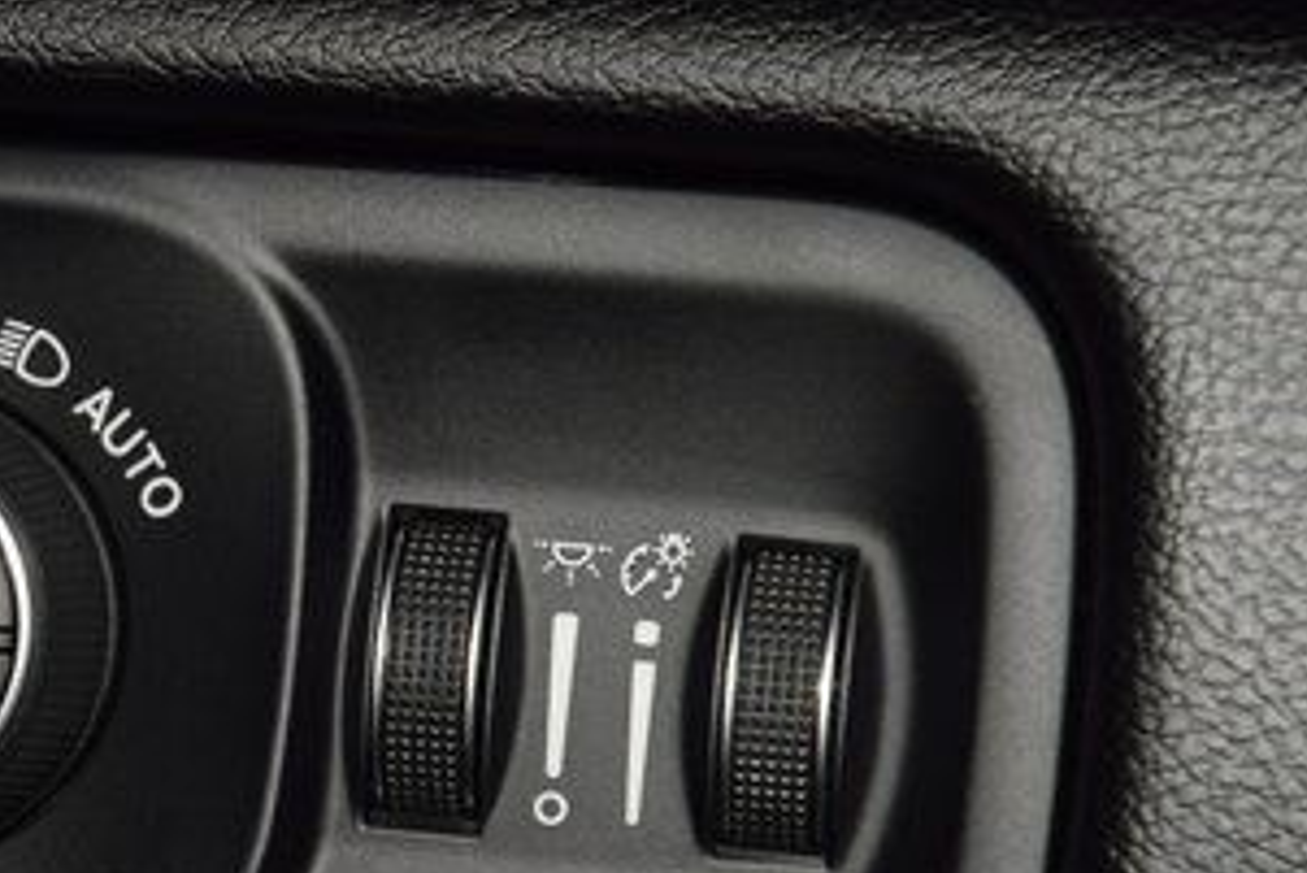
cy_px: 641
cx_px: -13
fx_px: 8100
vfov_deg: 6.2
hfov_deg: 9.2
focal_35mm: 223
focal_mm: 70
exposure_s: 1/125
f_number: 8
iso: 100
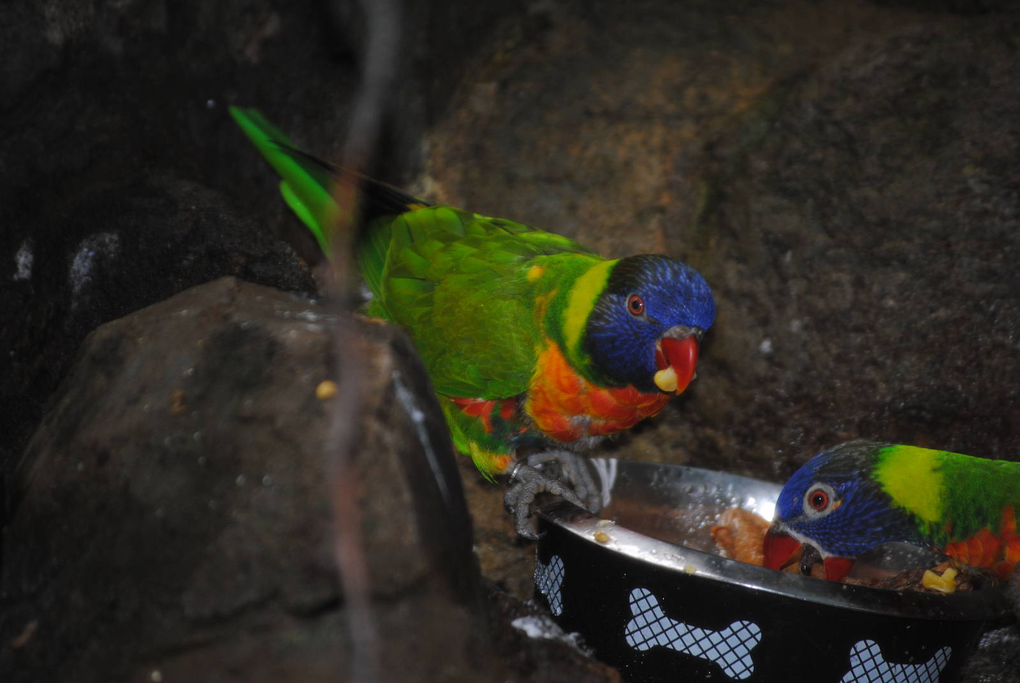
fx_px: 6808
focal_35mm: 240
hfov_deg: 8.6
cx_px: 510
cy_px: 342
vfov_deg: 5.7
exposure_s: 1/60
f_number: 5.3
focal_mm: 160
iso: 200
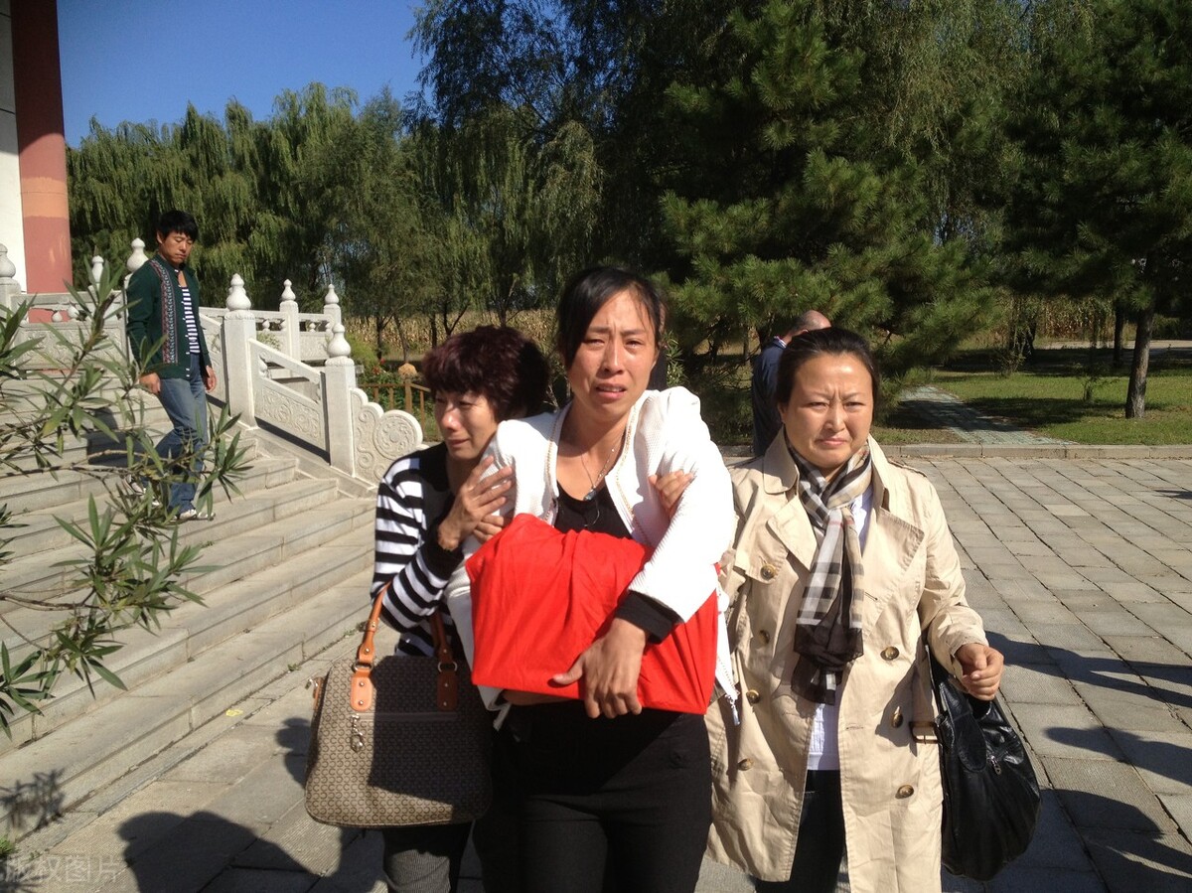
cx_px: 596
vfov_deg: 40.7
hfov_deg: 52.6
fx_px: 1205
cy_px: 446
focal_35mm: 35
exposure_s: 1/1672
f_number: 2.4
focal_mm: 4.28
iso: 50
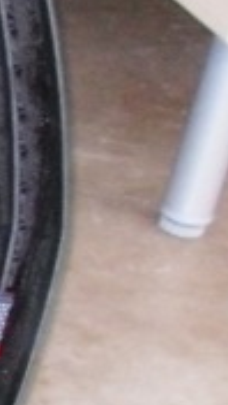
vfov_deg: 7.7
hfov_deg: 3.6
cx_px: -1239
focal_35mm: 278
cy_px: 347
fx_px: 2988
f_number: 3.5
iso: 200
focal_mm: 6.3
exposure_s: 1/45
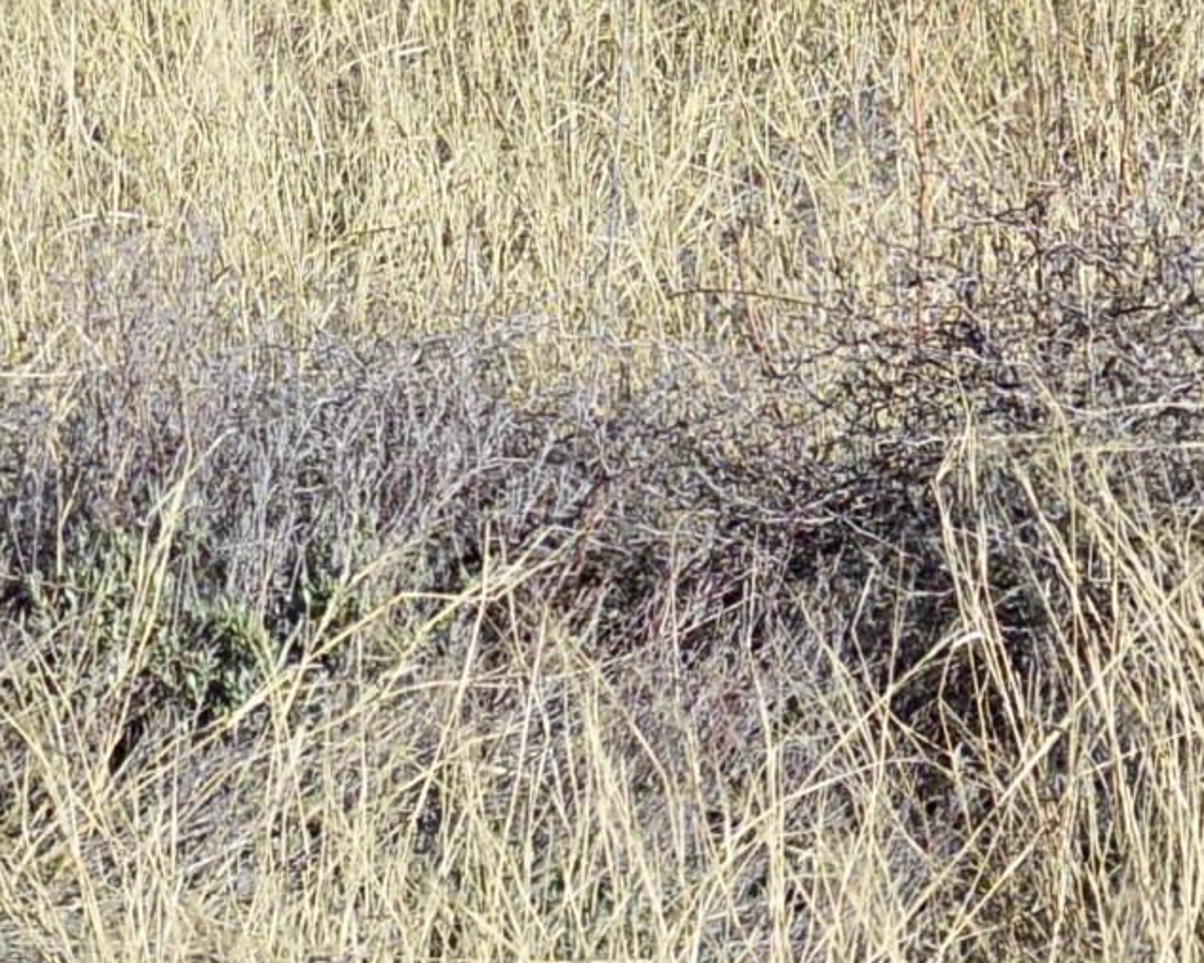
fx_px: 15356
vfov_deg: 3.6
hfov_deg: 4.5
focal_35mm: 431
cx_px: -467
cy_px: -853
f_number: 5
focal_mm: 36.1
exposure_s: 1/1250
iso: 160
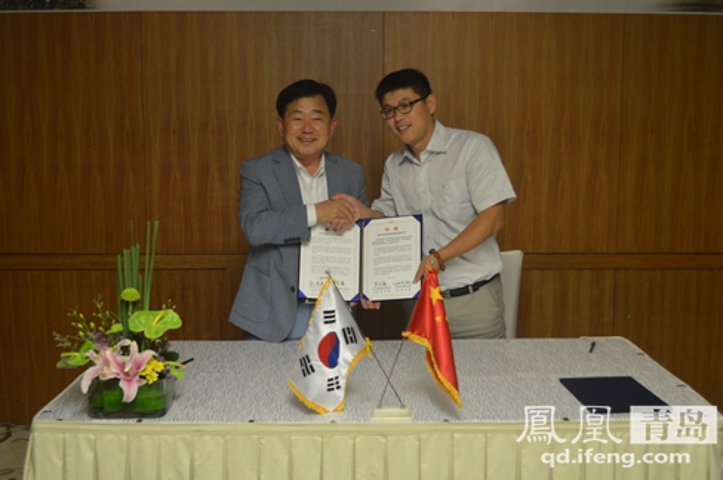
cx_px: 366
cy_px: 239
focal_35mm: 43
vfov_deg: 31.1
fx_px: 862
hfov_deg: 45.5
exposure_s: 1/15
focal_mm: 28
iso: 500
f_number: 4.5
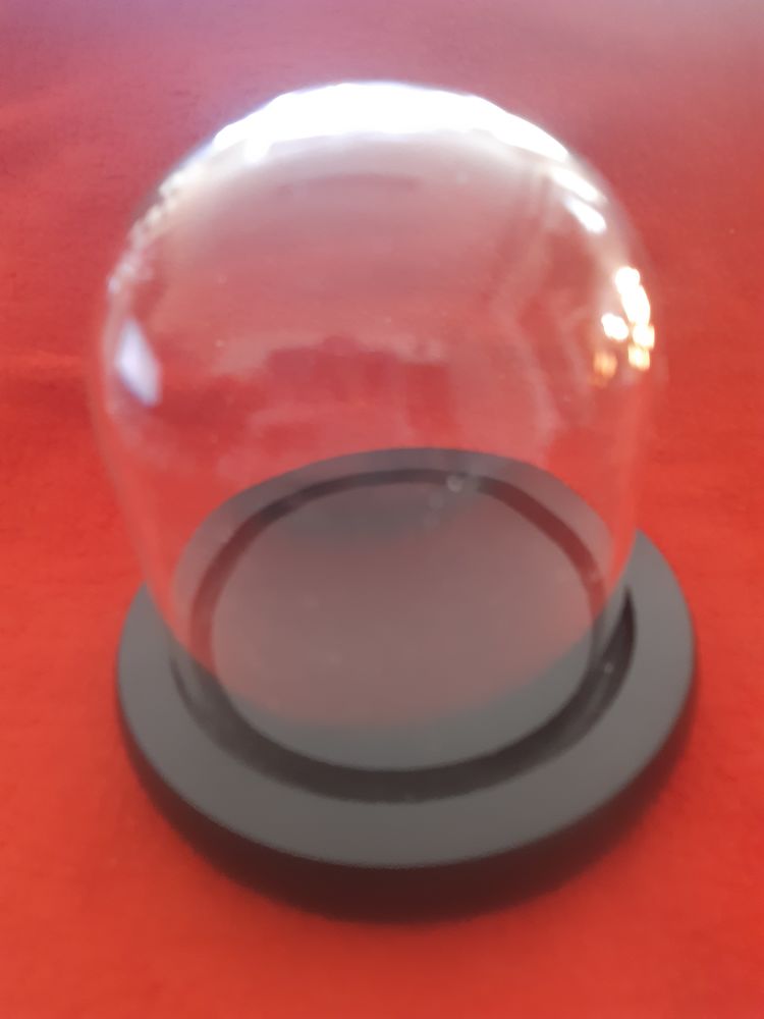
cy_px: 510
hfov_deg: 53.1
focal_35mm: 26
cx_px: 382
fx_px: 765
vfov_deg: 67.3
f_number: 1.7
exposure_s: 1/25
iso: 320
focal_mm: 3.92
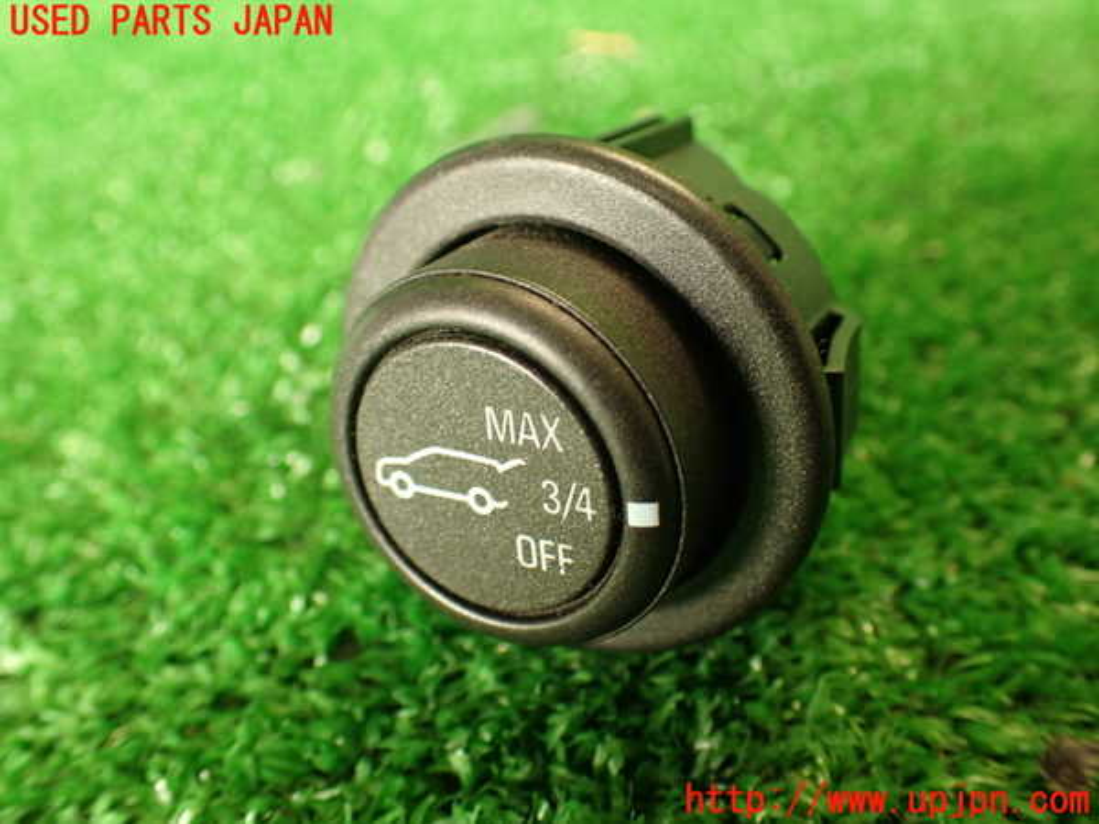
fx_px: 1016
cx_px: 550
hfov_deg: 56.8
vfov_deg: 44.2
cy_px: 412
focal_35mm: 32
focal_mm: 5.79
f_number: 2.4
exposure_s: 1/30
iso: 250
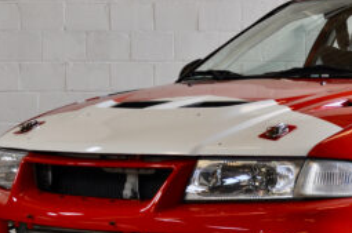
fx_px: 966
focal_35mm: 99
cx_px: 300
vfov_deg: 13.8
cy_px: 128
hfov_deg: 20.3
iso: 400
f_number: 4.5
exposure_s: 1/100
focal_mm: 28
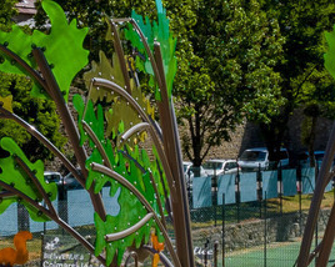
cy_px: 109
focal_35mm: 140
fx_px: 1387
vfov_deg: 11.0
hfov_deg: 13.8
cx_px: 114
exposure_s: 1/160
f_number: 11
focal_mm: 12.3
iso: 100
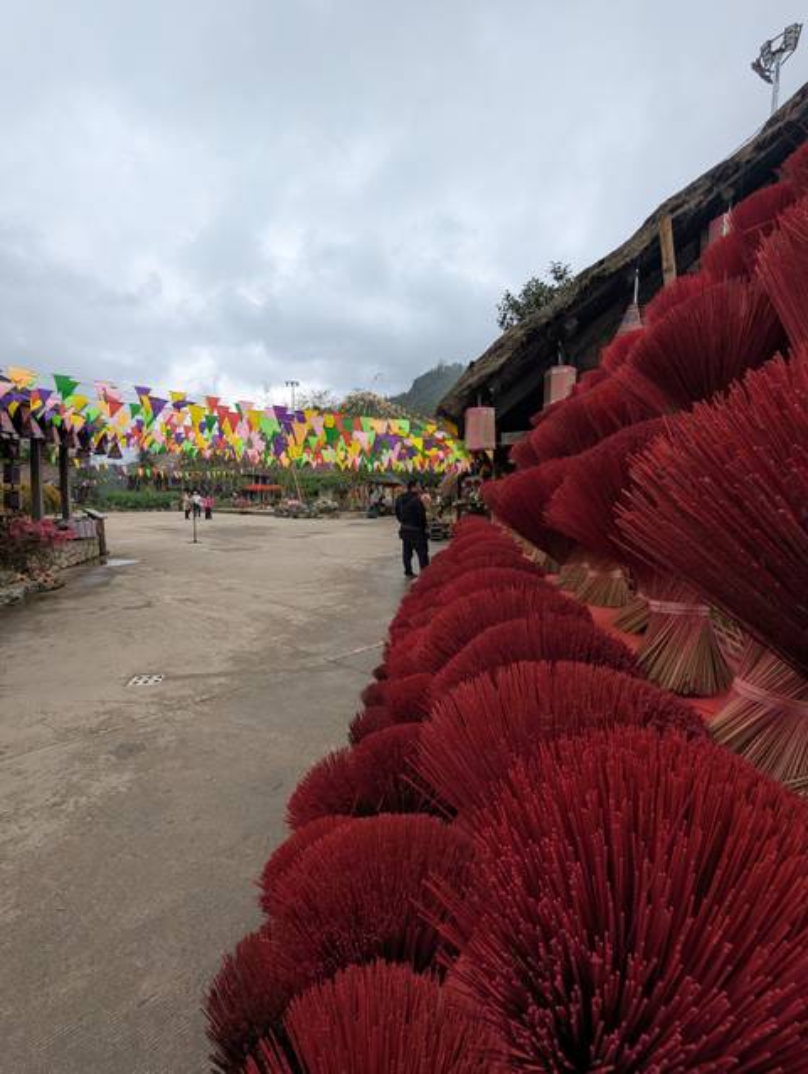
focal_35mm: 16
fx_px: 497
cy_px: 537
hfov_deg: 78.2
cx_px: 404
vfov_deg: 94.4
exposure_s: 1/907
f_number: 2.2
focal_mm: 2.35
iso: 52
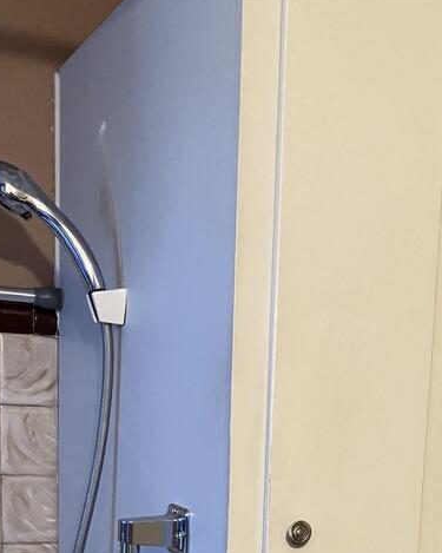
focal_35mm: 63
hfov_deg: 24.0
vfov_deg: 27.2
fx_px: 1031
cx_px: 316
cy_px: 630
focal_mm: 3.99
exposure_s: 1/60
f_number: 1.8
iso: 250
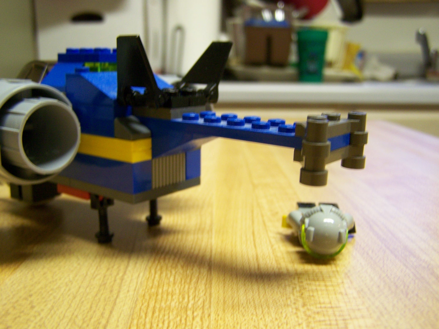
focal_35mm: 38
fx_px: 482
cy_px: 164
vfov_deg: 37.7
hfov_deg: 49.0
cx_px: 220
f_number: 2.8
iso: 160
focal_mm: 6.3
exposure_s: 1/10
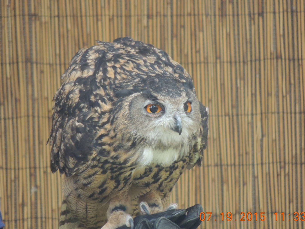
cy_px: 110
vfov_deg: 1.3
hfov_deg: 1.7
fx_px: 10389
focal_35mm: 1179
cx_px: 143
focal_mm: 180
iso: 560
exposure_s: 1/125
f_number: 5.9
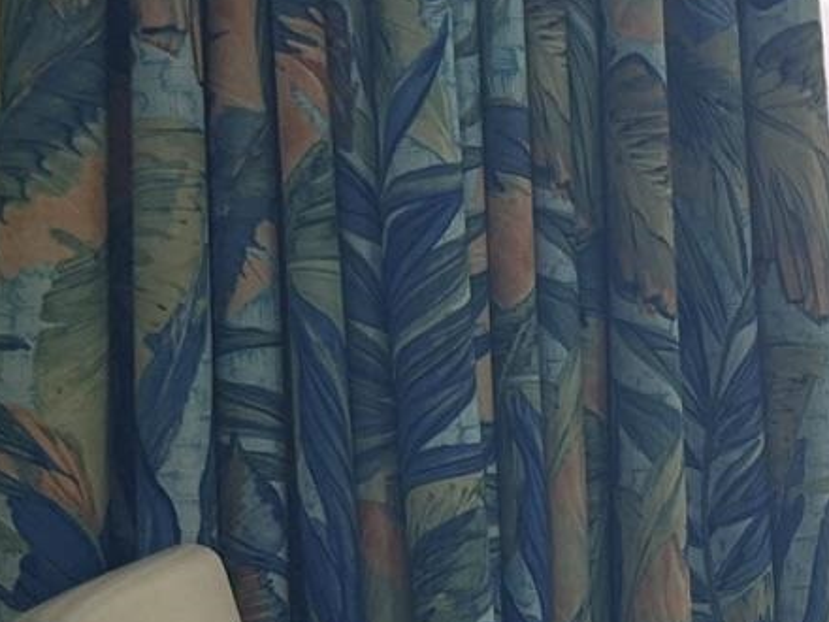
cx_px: 1707
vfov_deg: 12.1
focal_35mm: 121
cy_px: 590
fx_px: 2898
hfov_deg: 13.6
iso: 50
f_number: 1.5
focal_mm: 5.7
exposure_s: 1/120
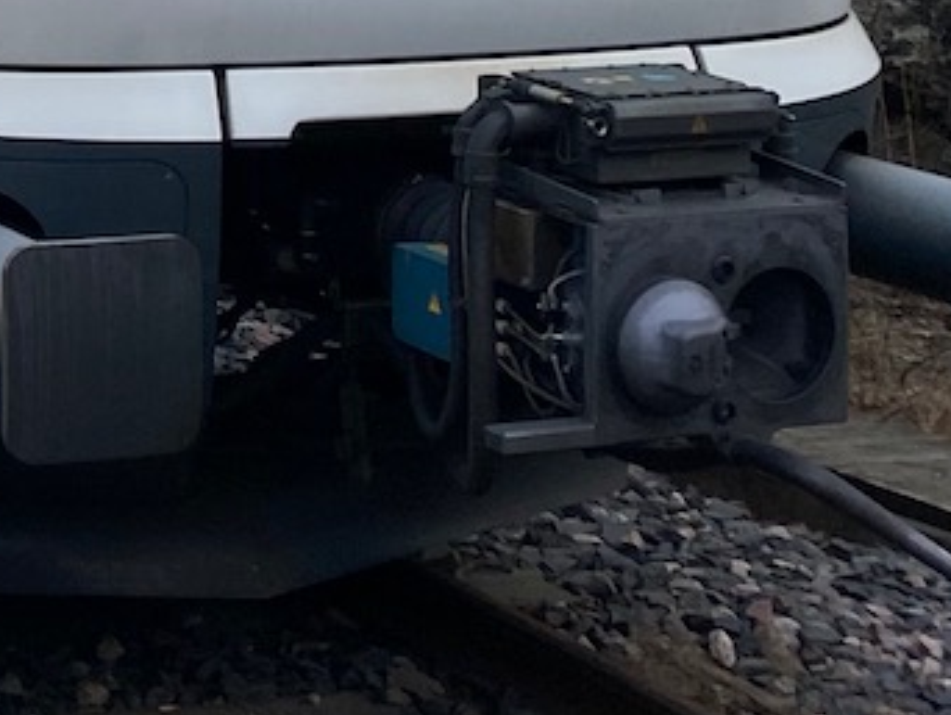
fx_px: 3134
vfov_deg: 12.1
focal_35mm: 114
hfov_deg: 15.1
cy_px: -499
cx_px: -715
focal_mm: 4.25
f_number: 1.8
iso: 50
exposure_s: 1/100
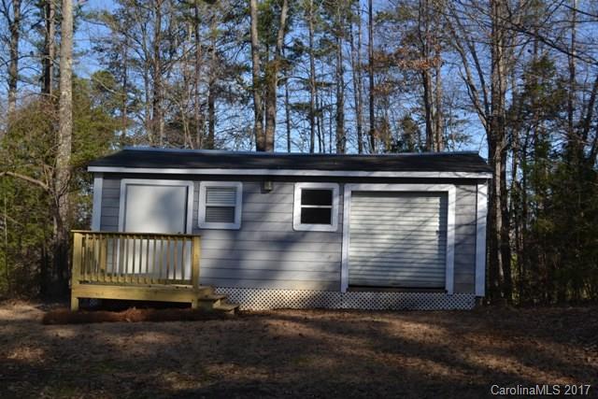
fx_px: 698
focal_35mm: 42
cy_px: 200
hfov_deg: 46.4
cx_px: 299
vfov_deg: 31.9
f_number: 7.1
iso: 100
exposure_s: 1/200
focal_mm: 28
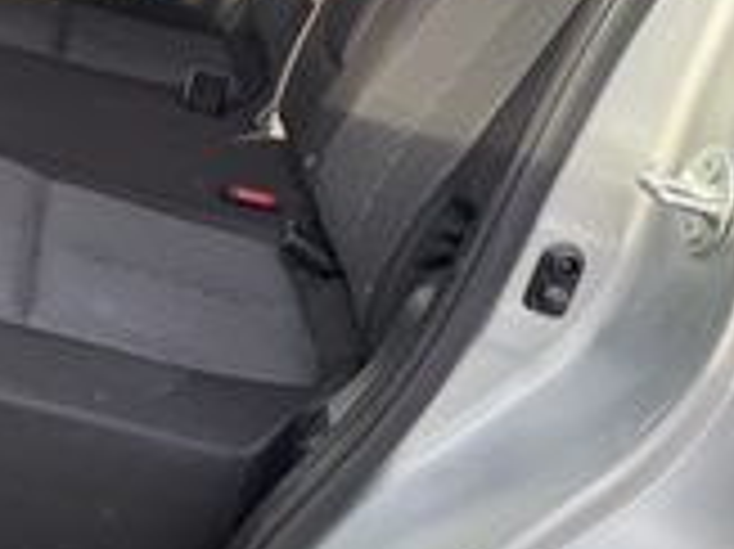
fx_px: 1314
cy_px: -79
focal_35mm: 62
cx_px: -5
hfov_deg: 29.1
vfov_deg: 22.1
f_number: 1.78
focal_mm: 6.76
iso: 100
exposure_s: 1/272
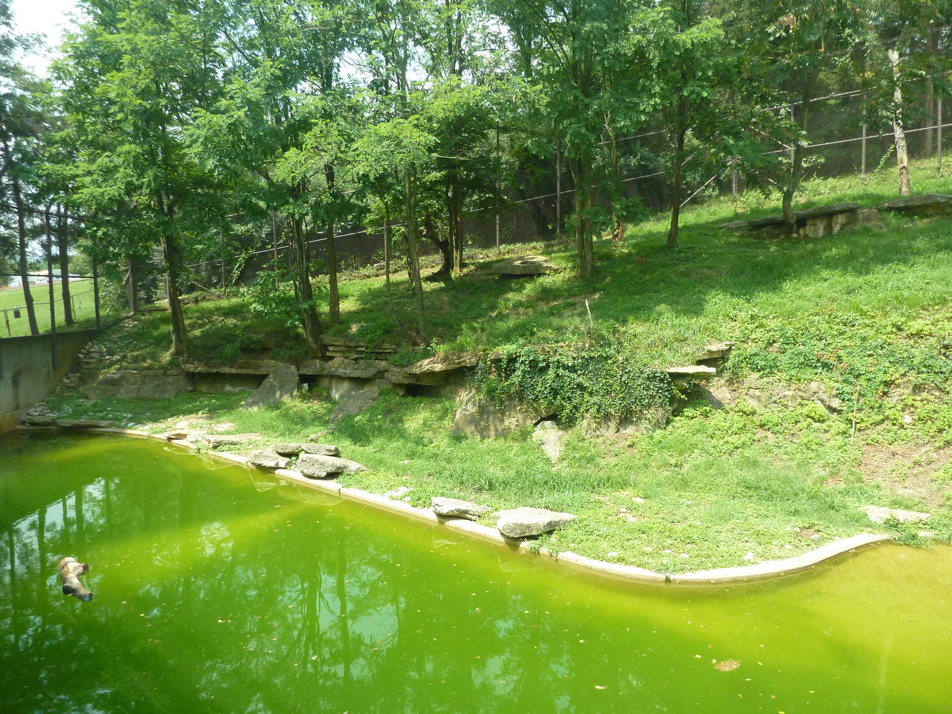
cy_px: 357
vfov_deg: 54.9
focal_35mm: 25
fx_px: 688
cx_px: 476
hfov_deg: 69.4
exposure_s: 1/500
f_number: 3.3
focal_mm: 4.1
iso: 200
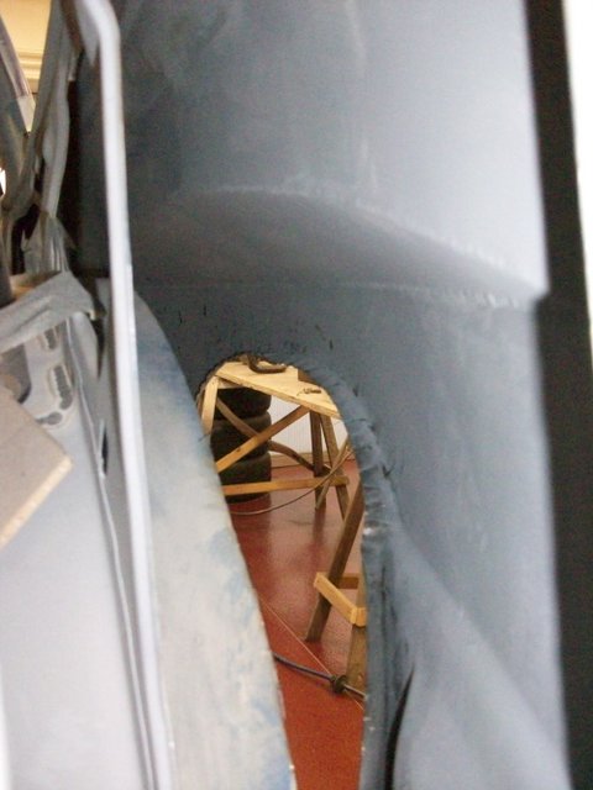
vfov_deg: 54.0
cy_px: 395
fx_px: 777
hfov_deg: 41.8
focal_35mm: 34
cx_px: 296
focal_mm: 5.7
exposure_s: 1/128
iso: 800
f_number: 2.8
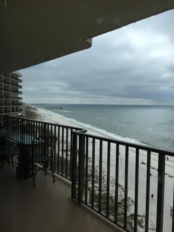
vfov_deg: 61.7
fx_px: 194
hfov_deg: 48.2
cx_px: 87
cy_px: 116
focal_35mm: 29
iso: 32
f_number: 2.2
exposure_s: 1/1319
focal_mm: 4.15
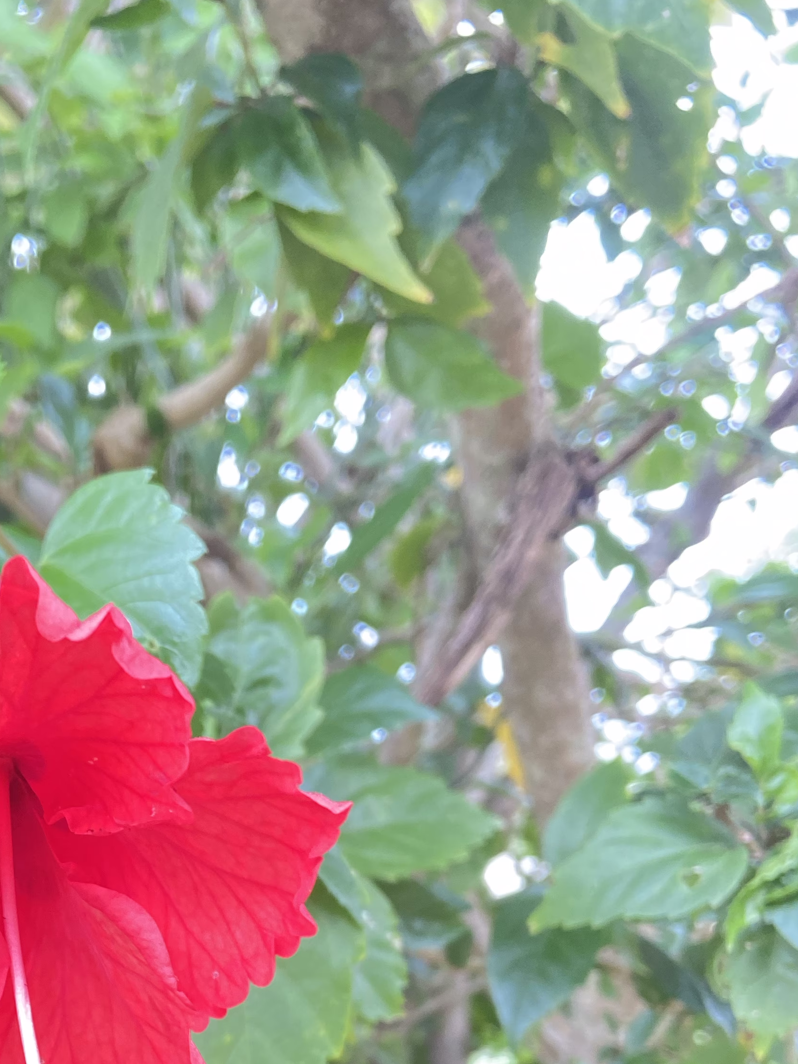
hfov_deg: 30.1
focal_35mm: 47
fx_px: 1444
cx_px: 158
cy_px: 953
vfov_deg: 37.8
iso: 200
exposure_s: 1/60
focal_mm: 4.25
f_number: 1.8
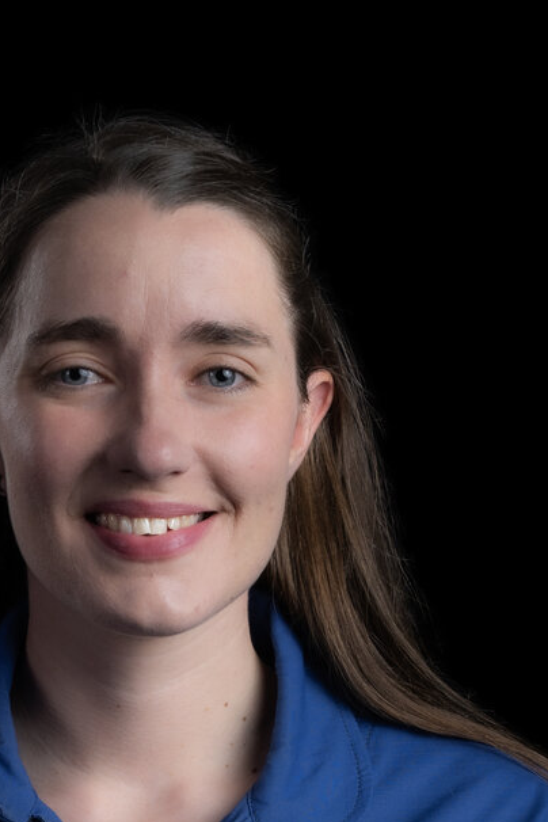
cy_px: 961
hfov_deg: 8.7
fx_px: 3585
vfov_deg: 12.8
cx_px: 170
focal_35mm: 157
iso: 100
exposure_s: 1/200
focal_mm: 44
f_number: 5.6
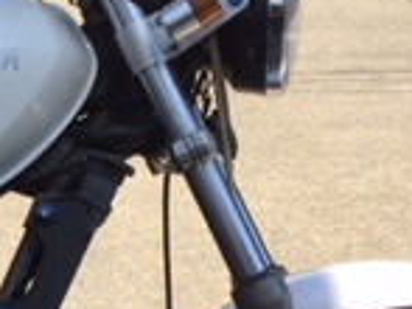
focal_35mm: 126
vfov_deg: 11.6
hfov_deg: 14.7
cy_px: 340
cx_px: -182
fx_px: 1498
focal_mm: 4.15
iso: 32
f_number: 2.2
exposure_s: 1/842
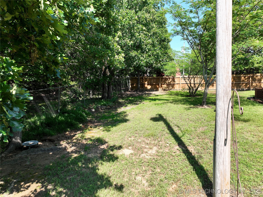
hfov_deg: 71.6
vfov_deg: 56.8
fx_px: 182
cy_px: 98
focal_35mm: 24
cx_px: 132
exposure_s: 1/1000
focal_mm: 12.29
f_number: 2.8
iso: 130
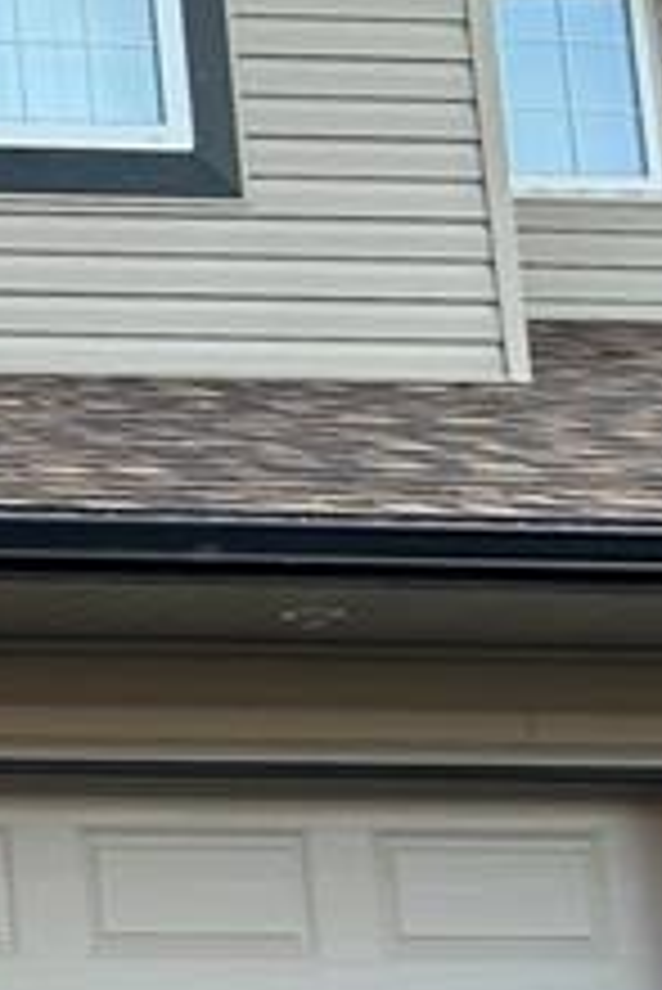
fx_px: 3470
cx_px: -1500
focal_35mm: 126
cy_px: 558
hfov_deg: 8.5
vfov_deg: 16.2
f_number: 1.5
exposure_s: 1/153
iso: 50
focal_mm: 5.7
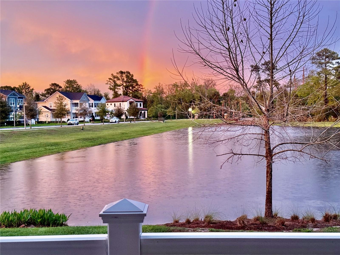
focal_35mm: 48
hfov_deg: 39.7
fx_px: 471
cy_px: 128
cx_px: 170
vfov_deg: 30.3
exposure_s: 1/60
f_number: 1.78
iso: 200
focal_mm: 6.76
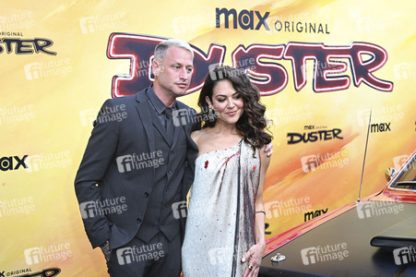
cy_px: 138
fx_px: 589
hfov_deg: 38.9
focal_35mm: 51
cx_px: 208
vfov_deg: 26.4
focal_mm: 51
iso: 1250
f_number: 5.6
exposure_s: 1/200
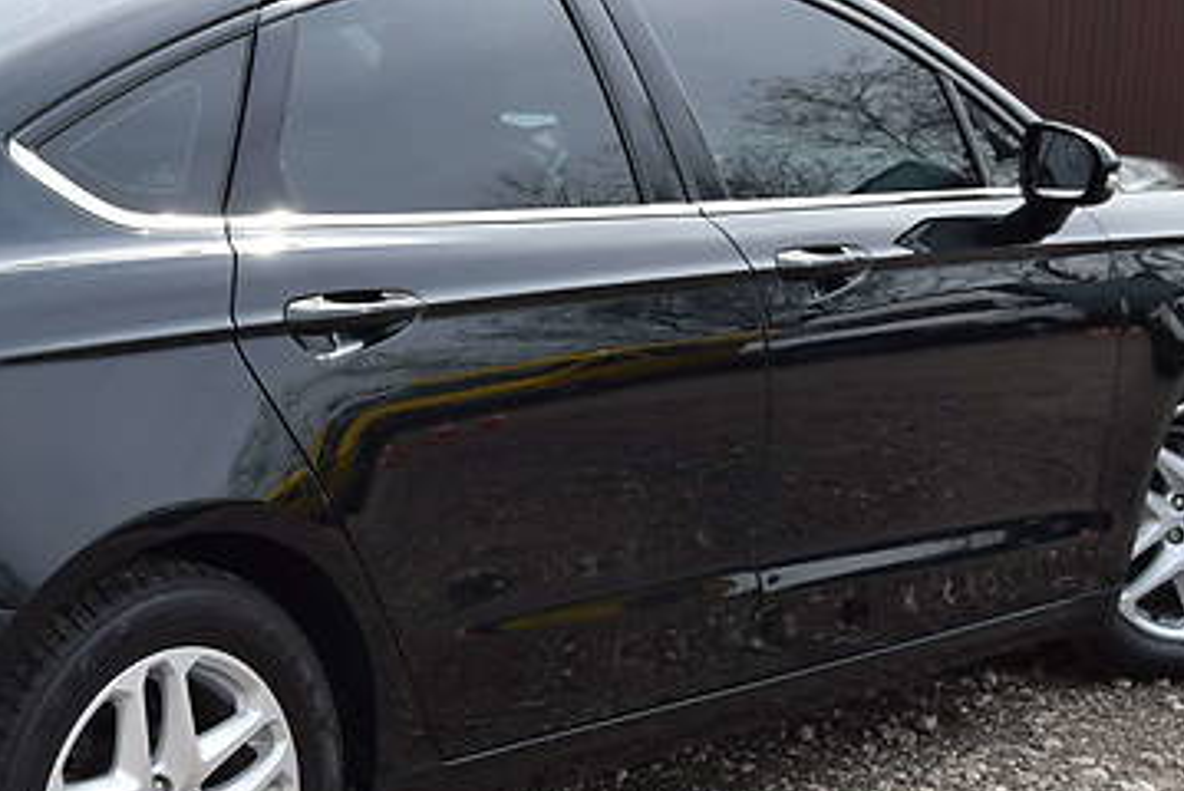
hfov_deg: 22.7
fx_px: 2864
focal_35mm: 87
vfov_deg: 15.7
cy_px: 483
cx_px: 96
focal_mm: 26
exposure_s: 1/320
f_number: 9
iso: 200
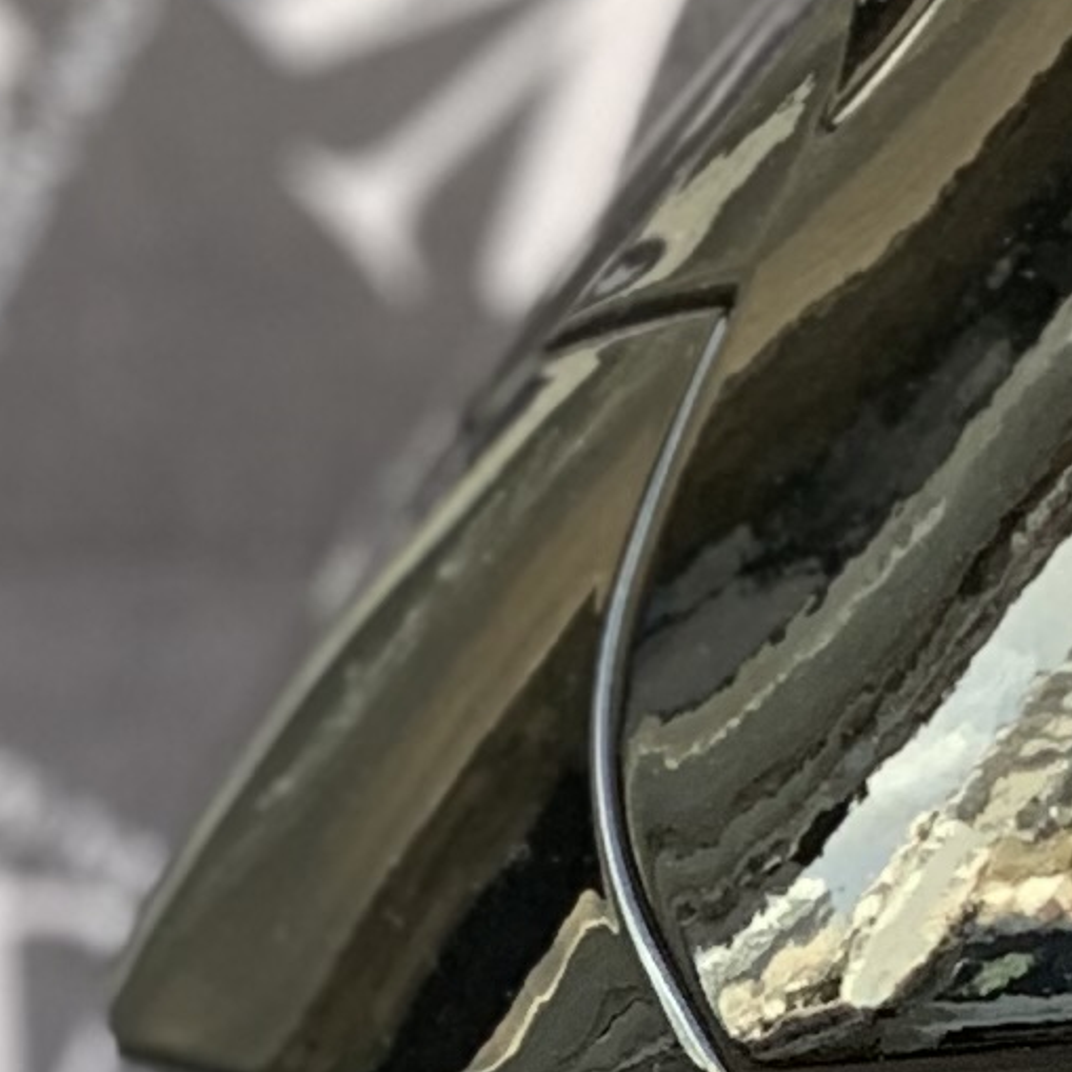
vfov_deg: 4.8
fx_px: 12753
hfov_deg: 4.6
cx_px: 3069
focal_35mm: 364
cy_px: -402
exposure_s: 1/122
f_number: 2.4
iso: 40
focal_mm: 6
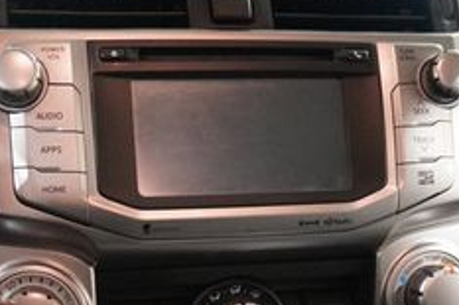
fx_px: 841
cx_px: 234
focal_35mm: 66
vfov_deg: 19.8
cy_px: 328
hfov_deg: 30.5
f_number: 3.5
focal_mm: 16
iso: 6400
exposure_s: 1/40
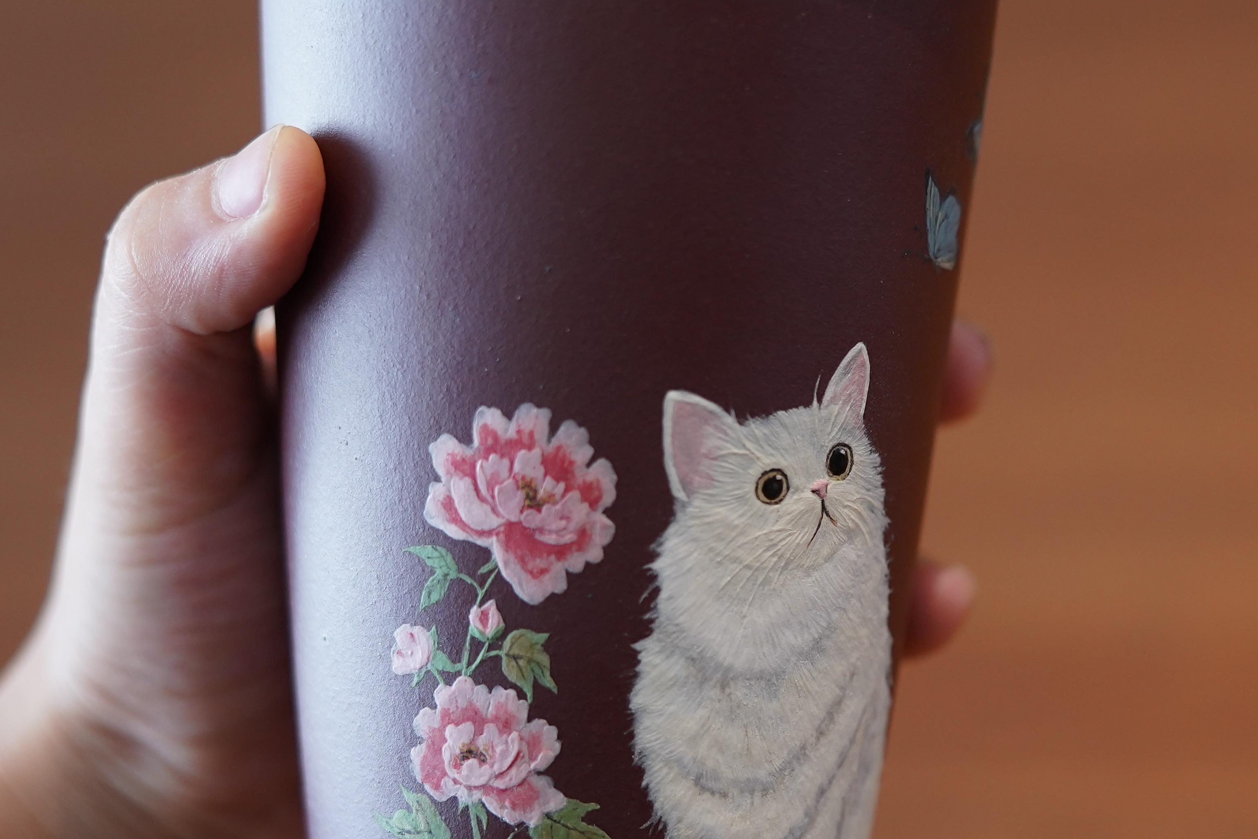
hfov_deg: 11.7
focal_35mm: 176
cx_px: 688
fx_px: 6149
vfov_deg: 7.8
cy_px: 555
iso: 1000
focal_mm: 90
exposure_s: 1/250
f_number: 2.8
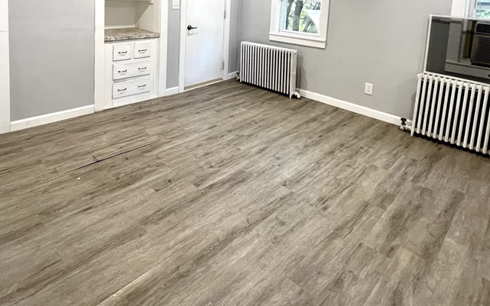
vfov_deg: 48.4
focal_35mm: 22
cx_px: 203
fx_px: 294
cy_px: 22
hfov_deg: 78.9
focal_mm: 1.57
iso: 200
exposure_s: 1/120
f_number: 1.8
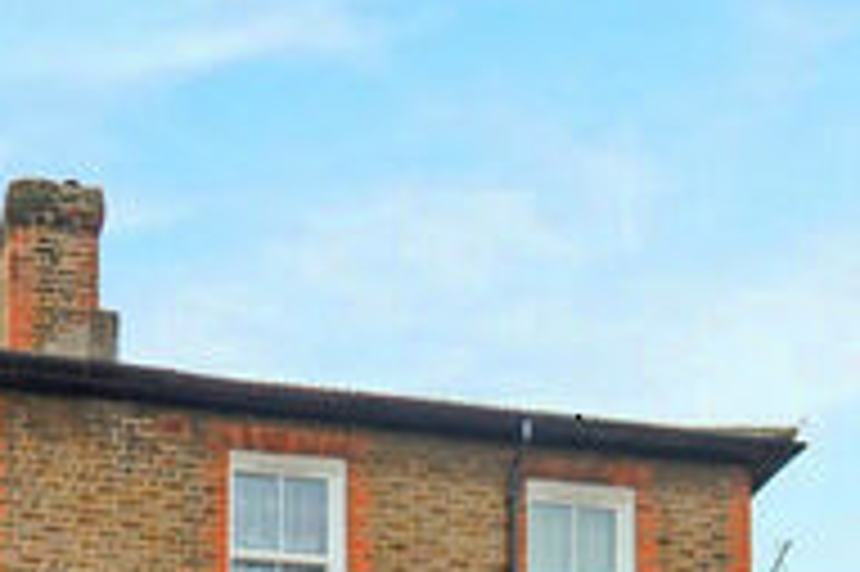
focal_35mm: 66
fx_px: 1575
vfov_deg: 17.2
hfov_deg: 29.5
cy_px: 998
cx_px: 743
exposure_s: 1/125
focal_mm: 12
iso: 140
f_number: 4
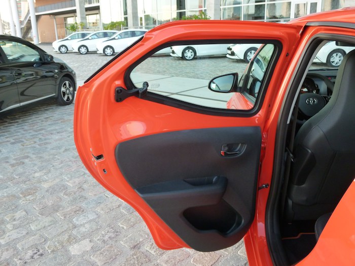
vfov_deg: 45.4
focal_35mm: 31
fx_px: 318
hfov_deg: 58.4
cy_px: 133
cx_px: 178
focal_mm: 5.6
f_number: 3.4
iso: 160
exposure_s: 1/60
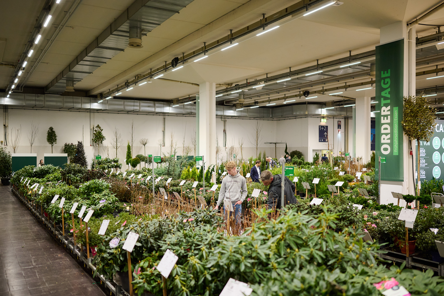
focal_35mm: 35
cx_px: 222
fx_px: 431
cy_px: 148
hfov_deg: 54.5
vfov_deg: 37.8
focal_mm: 35
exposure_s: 1/250
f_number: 1.8
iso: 400
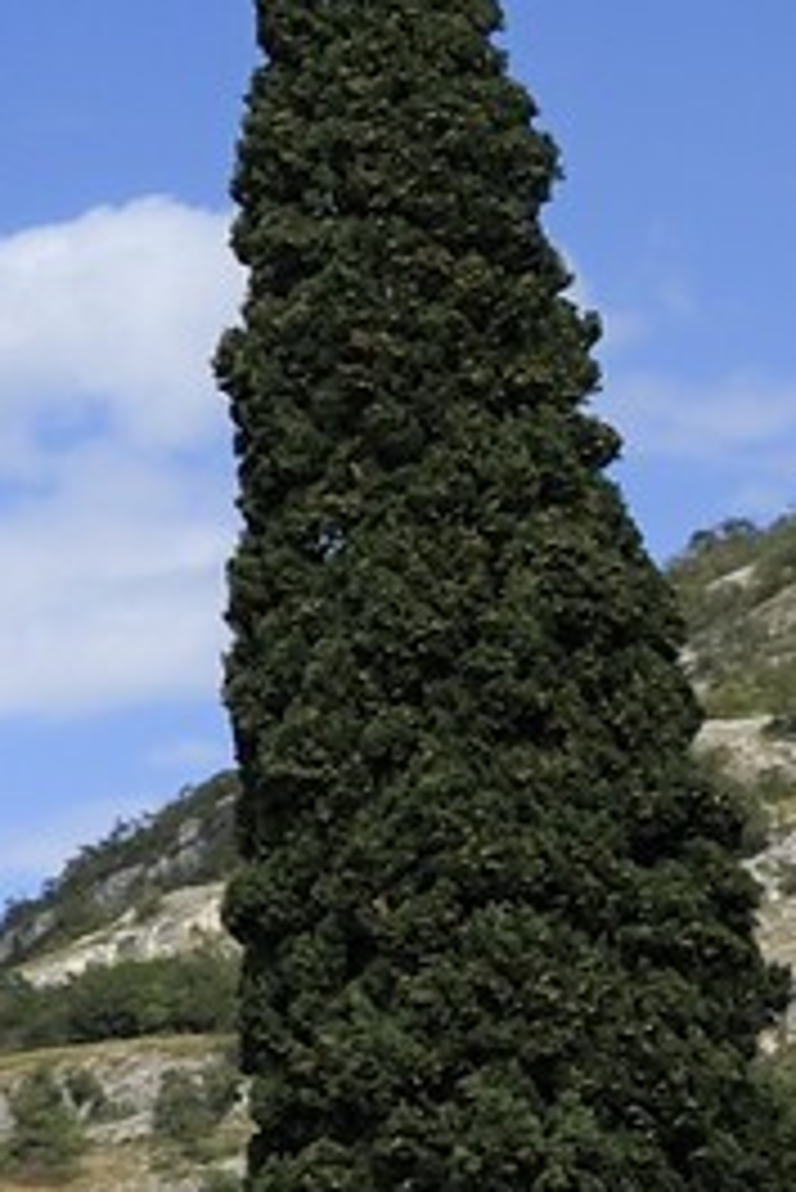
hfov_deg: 6.2
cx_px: -2554
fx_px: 5796
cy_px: 1026
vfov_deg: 11.7
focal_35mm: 175
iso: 200
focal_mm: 29
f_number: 10
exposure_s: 1/320
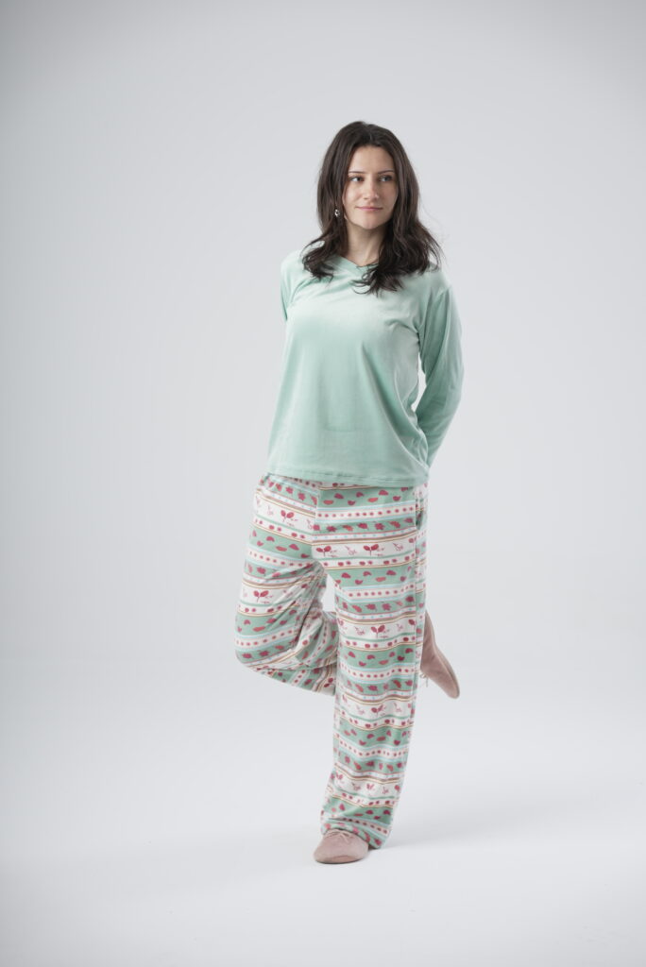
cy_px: 484
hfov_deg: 16.1
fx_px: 2285
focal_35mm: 85
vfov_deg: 23.9
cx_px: 323
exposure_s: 1/160
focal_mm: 85
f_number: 4.5
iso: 100
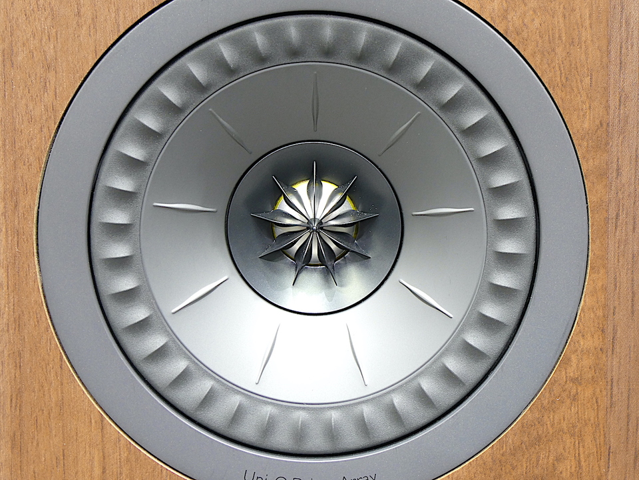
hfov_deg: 15.9
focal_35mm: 124
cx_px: 320
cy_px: 240
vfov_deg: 12.0
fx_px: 2289
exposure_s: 1/2
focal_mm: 22.3
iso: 200
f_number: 5.2
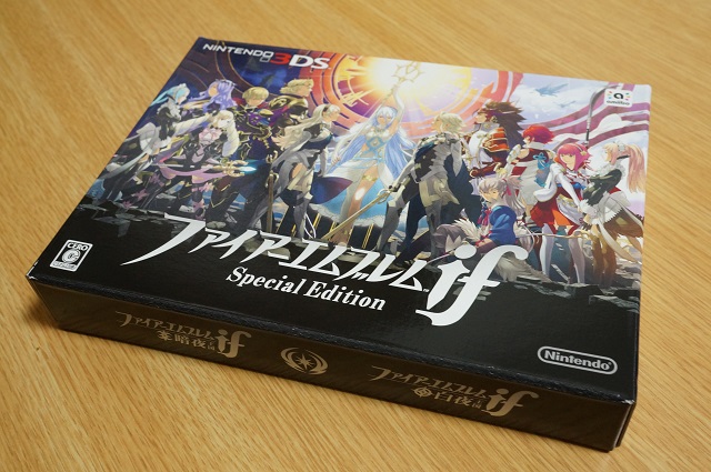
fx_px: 710
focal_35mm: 36
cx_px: 356
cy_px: 236
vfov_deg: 36.8
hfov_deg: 53.2
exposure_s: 1/15
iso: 2000
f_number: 8
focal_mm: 24
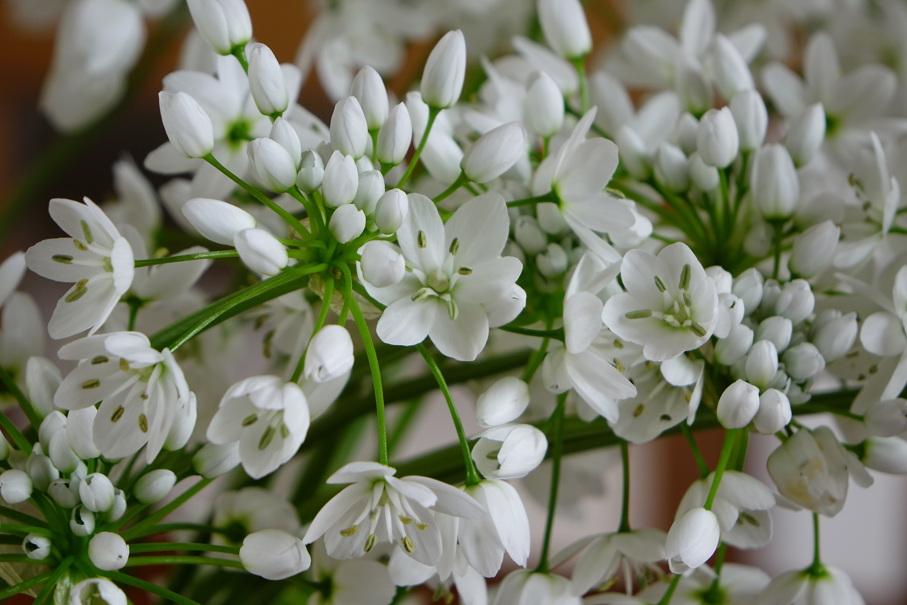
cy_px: 302
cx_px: 454
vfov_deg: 7.2
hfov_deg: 10.8
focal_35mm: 191
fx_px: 4812
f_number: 5.6
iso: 125
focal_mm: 69.95
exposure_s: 1/20
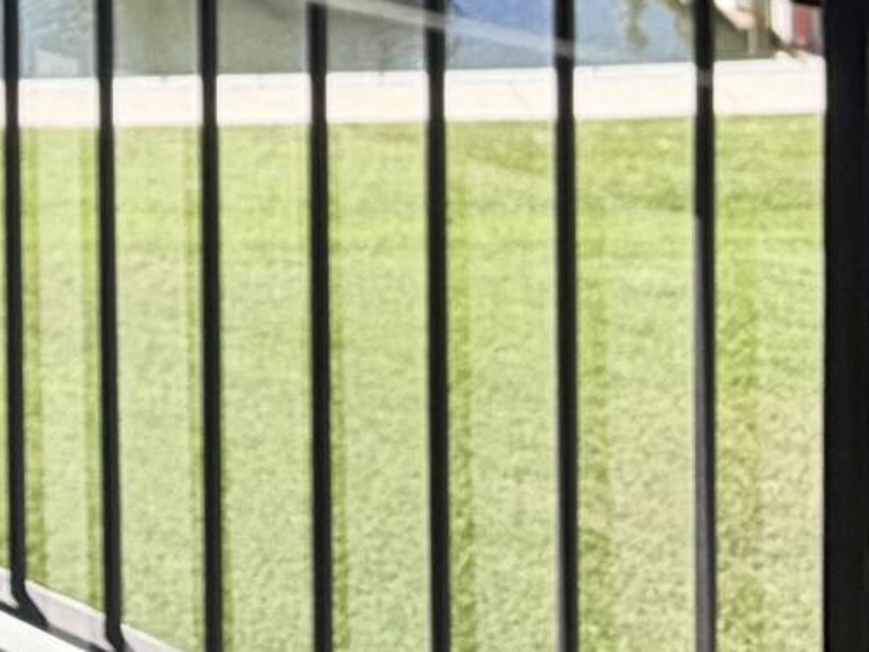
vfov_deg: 14.8
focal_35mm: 84
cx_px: 40
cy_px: -610
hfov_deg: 22.5
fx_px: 2109
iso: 64
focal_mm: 2.22
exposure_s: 1/128
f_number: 2.2
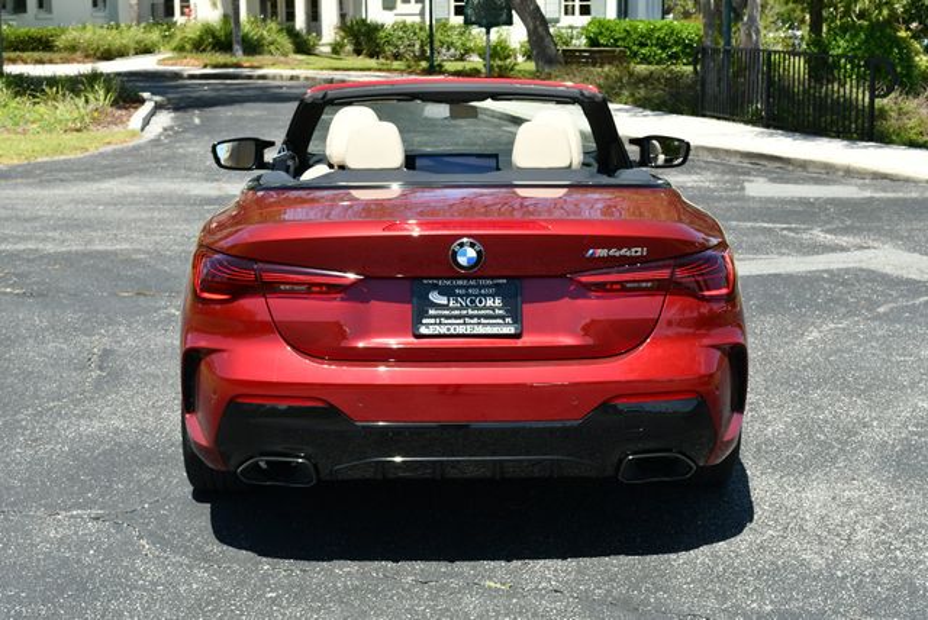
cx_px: 464
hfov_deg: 29.6
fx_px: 1754
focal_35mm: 68
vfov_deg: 20.1
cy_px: 310
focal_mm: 34
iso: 160
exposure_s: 1/250
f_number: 8
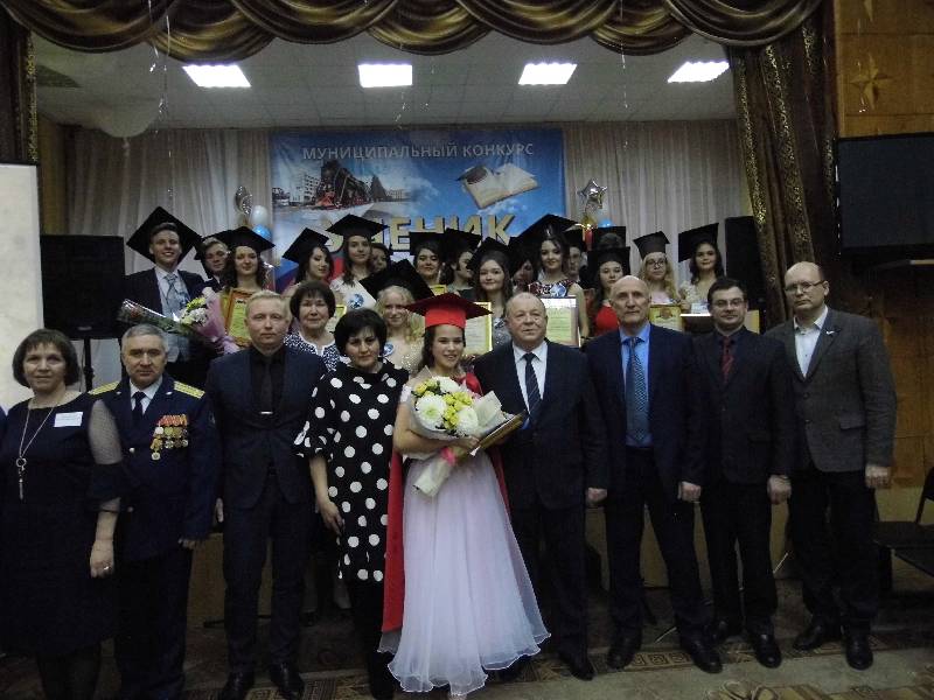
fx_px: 675
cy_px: 350
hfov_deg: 69.4
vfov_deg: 54.9
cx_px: 467
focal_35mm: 25
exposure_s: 1/40
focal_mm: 4.5
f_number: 3
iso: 400
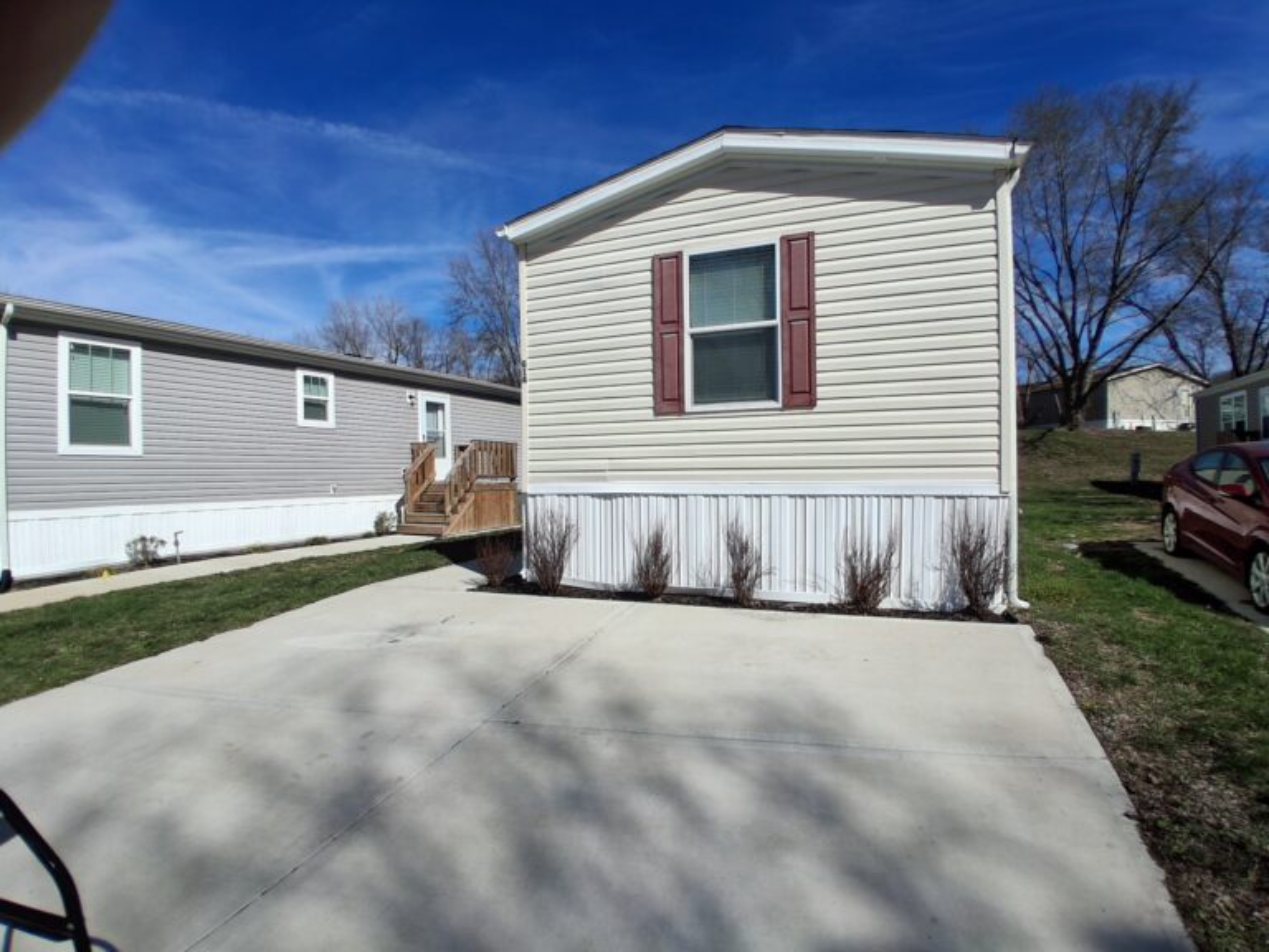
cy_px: 476
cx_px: 634
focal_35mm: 17
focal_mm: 1.4
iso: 50
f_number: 2.2
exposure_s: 1/2232
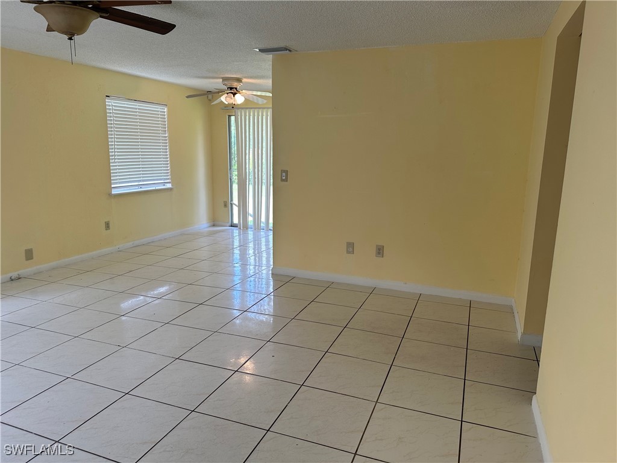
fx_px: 428
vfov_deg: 56.8
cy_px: 232
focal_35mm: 24
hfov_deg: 71.6
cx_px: 308
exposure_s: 1/160
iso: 64
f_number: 1.78
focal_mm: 6.86
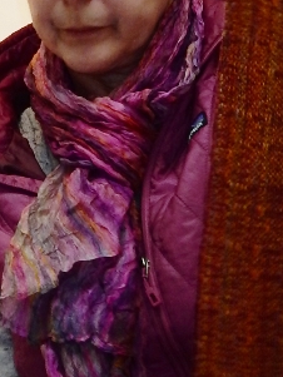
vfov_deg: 5.5
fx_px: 3889
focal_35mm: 357
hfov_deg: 4.2
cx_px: 175
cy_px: 269
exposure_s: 1/50
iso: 125
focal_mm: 14.9
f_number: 5
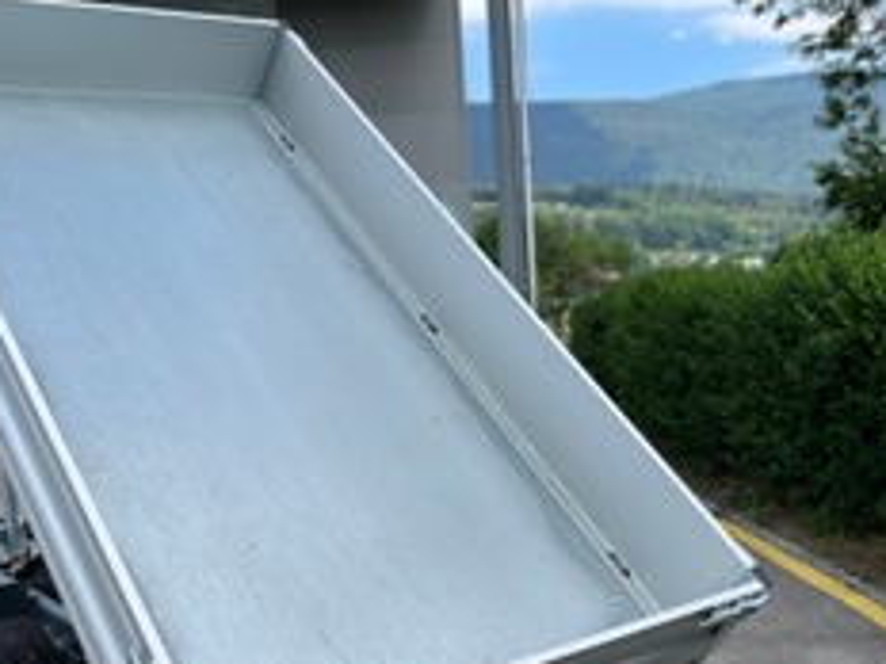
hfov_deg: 44.6
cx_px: 369
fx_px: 1075
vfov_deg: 33.9
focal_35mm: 42
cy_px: 464
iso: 50
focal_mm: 5.1
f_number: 1.6
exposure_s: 1/2179
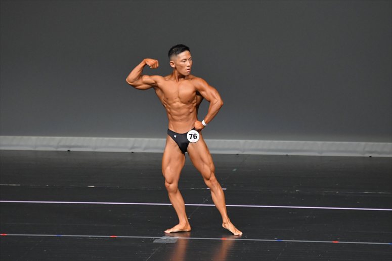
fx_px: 3755
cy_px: 130
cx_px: 196
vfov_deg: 4.0
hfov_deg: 6.0
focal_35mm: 345
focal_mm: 230
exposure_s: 1/400
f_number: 5.6
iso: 4000
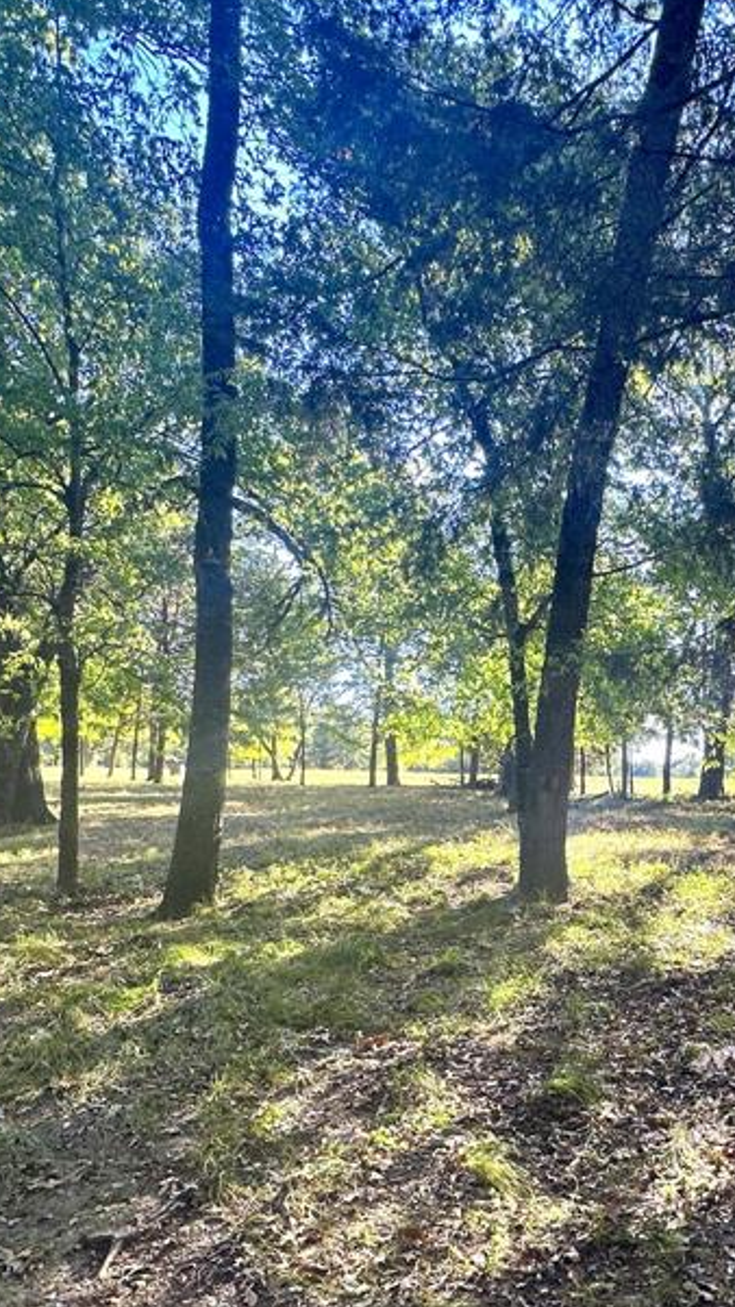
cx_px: 596
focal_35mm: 26
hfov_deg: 42.3
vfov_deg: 71.3
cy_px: 768
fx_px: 901
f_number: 2.2
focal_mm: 2.22
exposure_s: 1/100
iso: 40
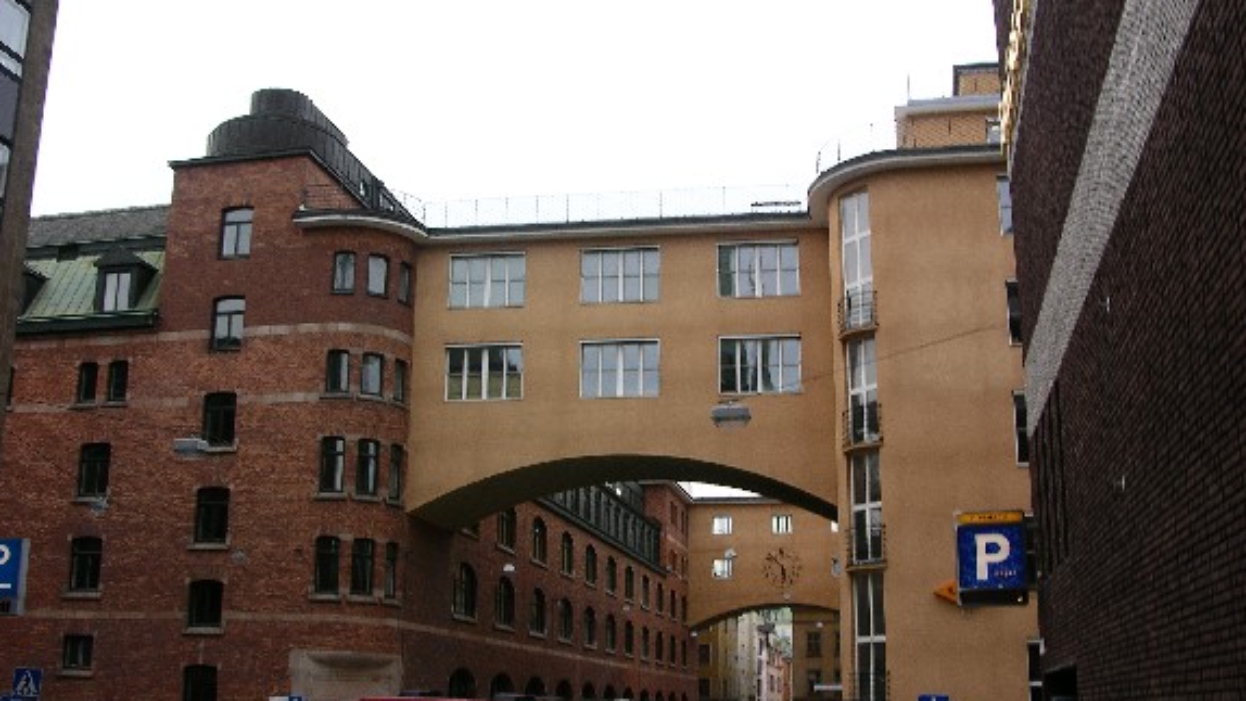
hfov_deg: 51.6
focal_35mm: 39
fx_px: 1289
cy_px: 391
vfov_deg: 30.4
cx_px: 615
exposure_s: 1/68.2
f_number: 5
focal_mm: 8.9
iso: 50
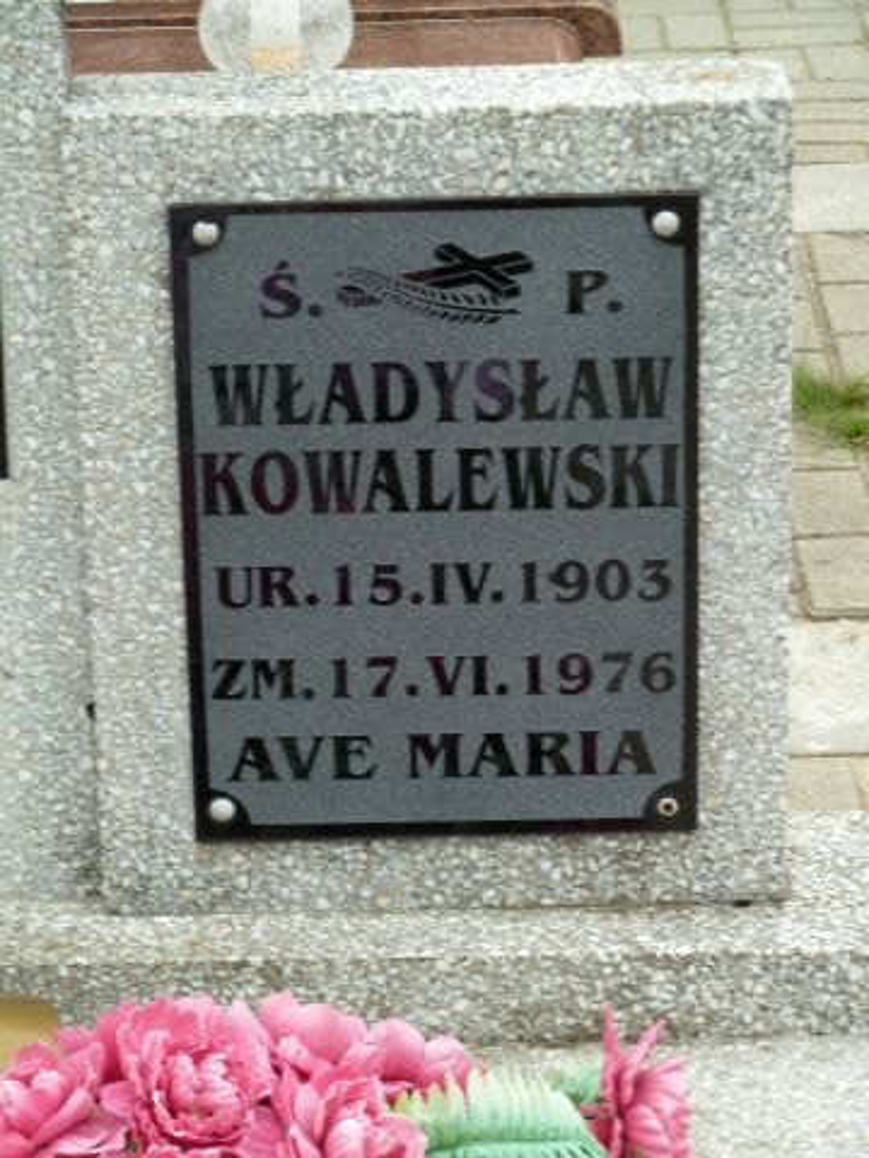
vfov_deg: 15.4
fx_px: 4284
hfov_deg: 11.6
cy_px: 579
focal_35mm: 128
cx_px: 434
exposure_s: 1/50
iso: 100
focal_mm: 21
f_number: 4.4
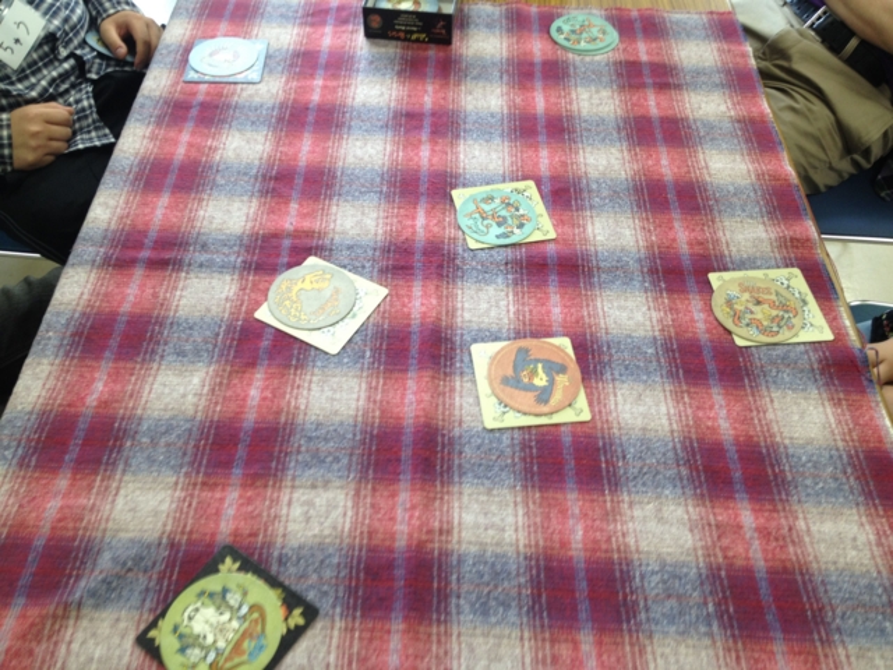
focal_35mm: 35
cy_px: 335
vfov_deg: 40.7
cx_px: 446
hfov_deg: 52.6
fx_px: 903
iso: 64
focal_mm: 4.28
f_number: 2.4
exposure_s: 1/24
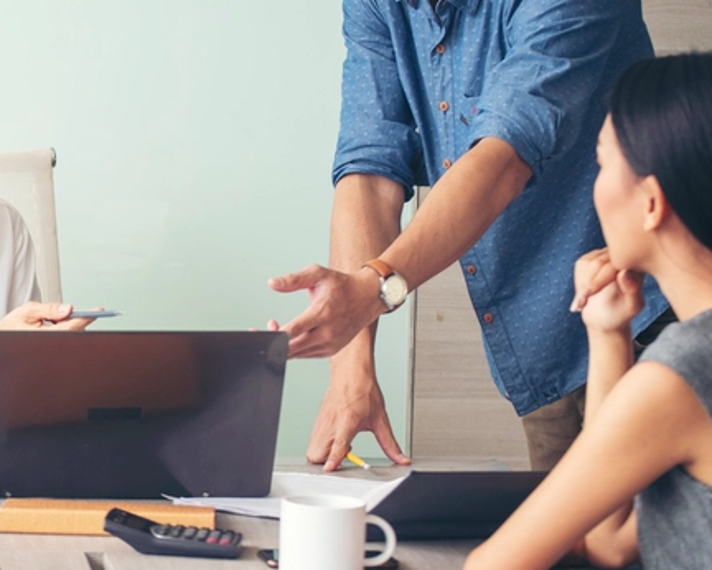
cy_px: 282
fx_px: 3204
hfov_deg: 12.5
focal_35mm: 152
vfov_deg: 10.2
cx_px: 10
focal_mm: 70
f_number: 4
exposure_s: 1/250
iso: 400
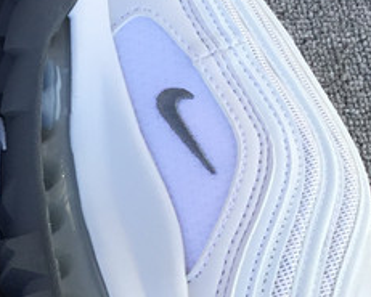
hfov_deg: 15.6
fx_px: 1296
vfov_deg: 13.1
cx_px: -90
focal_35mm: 118
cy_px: 197
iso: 25
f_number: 2.4
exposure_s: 1/291
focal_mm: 3.3
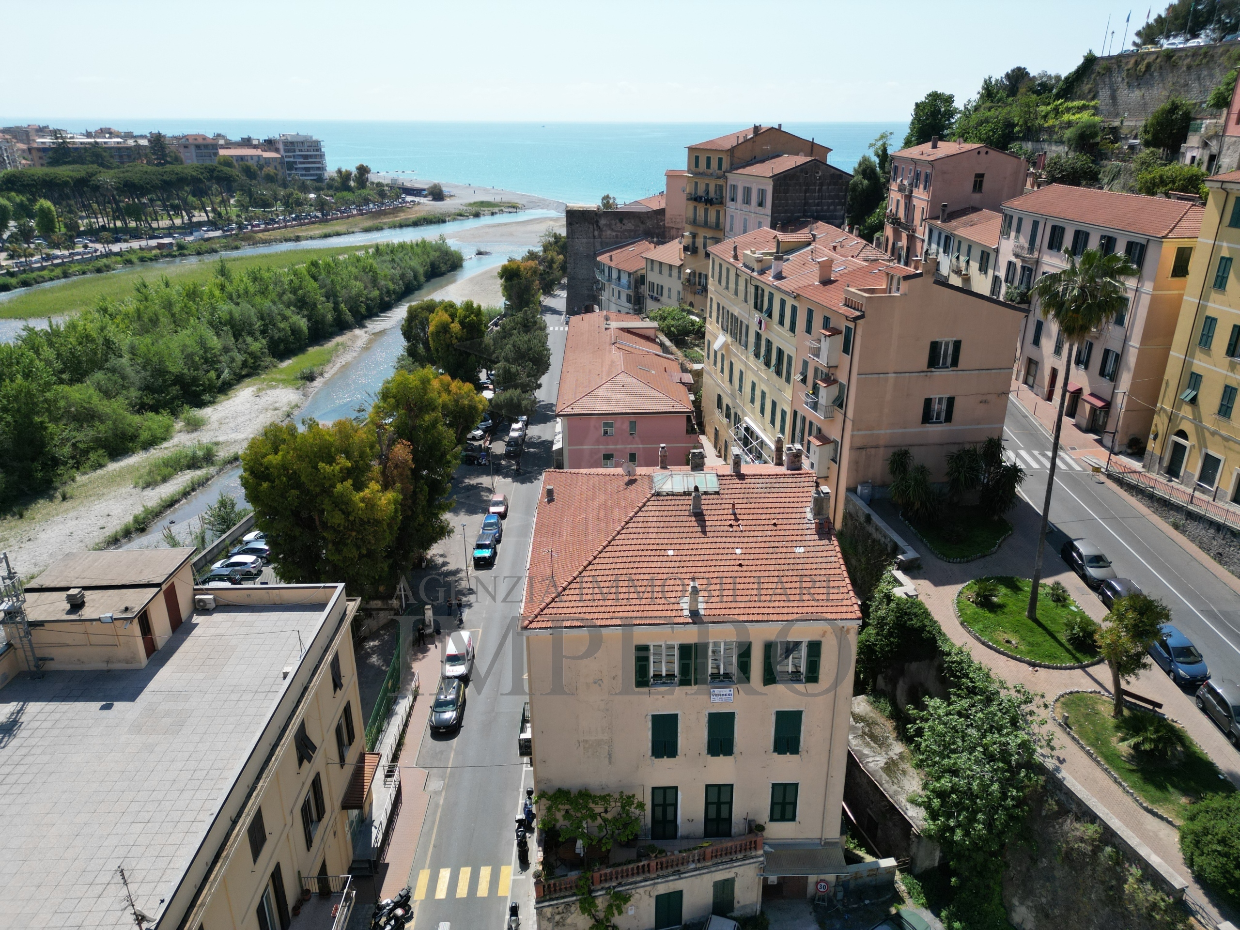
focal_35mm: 24
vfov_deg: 56.8
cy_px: 465
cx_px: 620
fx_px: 860
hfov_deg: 71.6
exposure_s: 1/3200
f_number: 1.7
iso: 130
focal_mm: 6.72
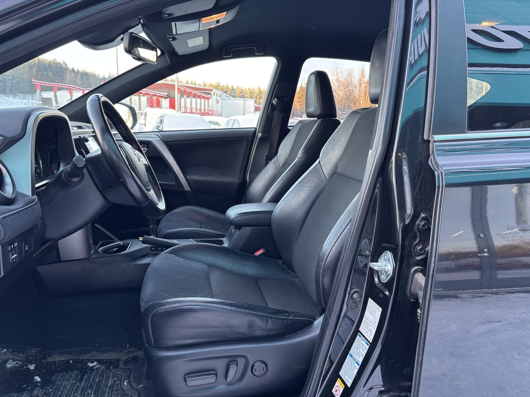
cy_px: 198
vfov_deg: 53.1
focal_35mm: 26
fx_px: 398
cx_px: 265
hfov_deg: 67.3
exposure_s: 1/73
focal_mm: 5.96
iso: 125
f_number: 1.6
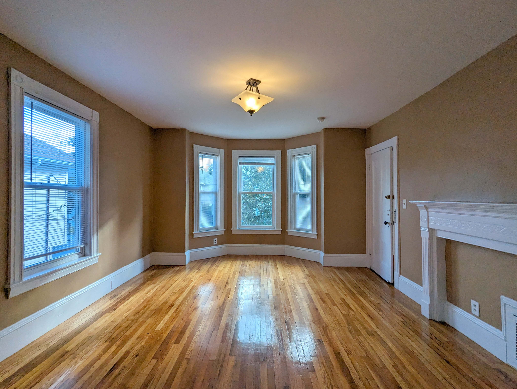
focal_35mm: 16
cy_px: 194
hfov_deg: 94.4
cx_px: 258
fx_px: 239
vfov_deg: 78.2
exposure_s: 1/120
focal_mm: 2.35
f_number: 2.2
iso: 88
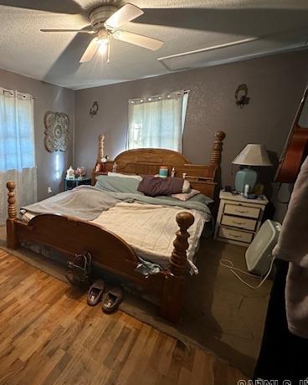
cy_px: 195
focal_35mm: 19
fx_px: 216
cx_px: 54
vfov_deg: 83.3
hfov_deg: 63.5
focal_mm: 2.22
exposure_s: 1/40
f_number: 2.2
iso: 1000
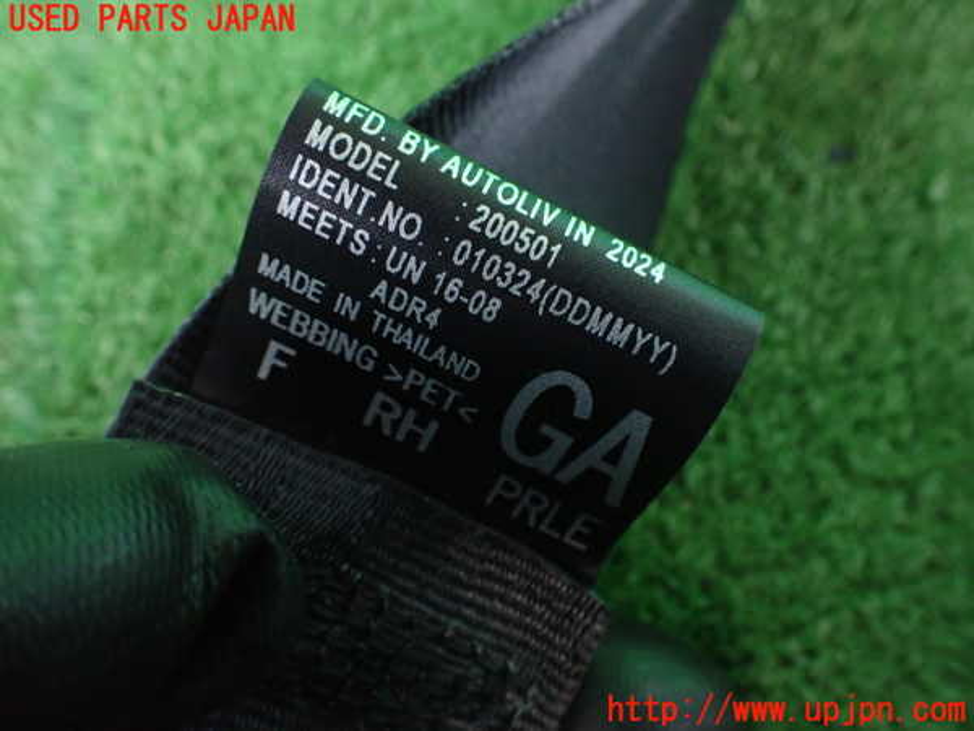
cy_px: 366
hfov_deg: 60.0
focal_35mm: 30
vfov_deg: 46.8
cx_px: 487
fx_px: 844
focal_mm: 5.4
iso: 1000
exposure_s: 1/30
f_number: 2.3
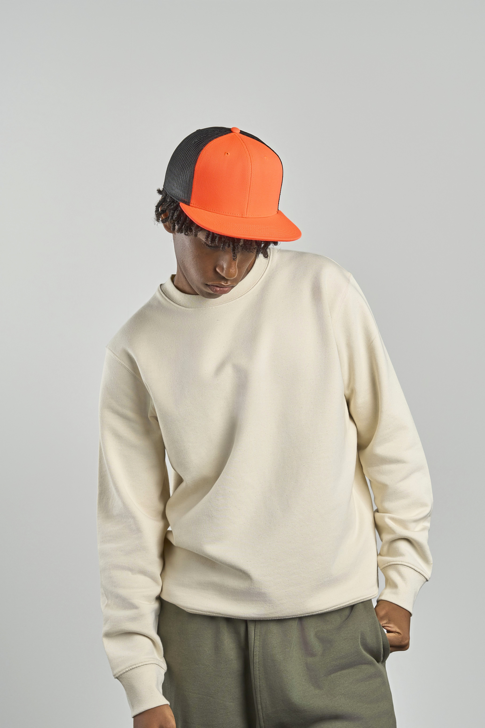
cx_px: 242
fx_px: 1516
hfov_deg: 18.2
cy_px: 364
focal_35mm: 75
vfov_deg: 27.0
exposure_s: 1/160
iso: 320
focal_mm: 50
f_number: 9
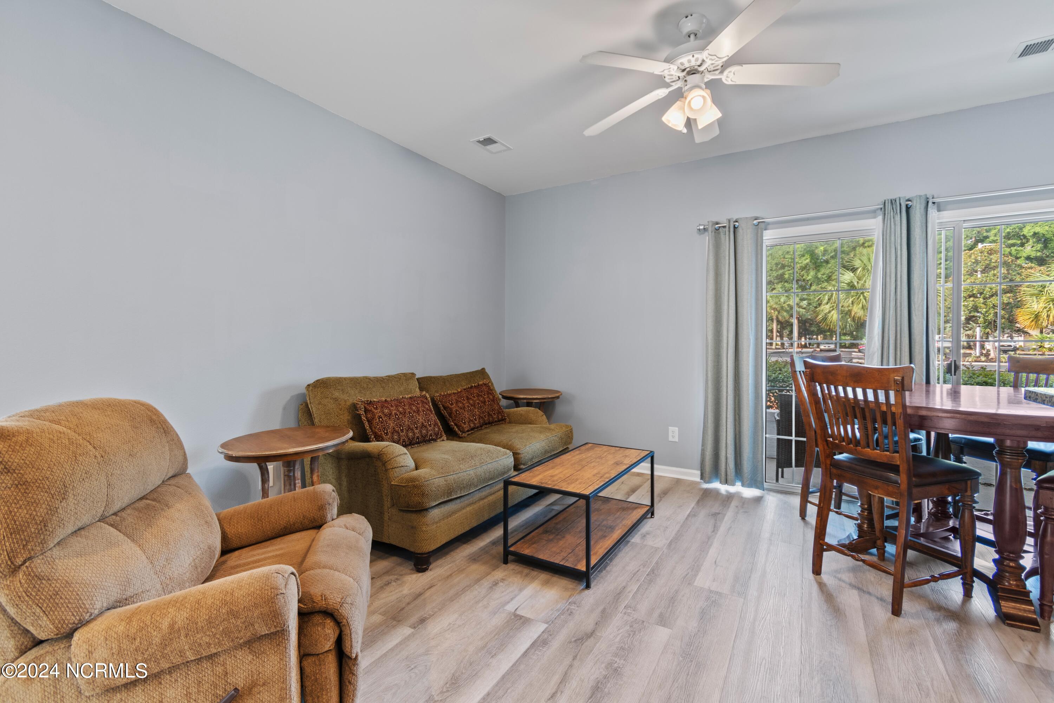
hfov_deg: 100.4
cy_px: 352
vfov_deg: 77.3
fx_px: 439
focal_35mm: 15
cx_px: 527
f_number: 4.5
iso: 100
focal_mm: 10
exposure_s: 1/2
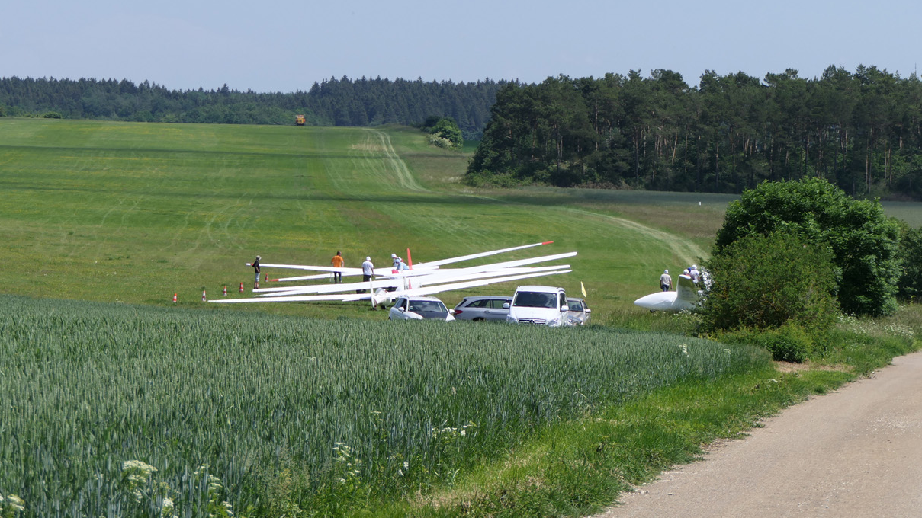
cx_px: 359
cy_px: 286
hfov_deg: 11.8
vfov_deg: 6.6
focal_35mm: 183
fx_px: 4474
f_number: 4.2
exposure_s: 1/1300
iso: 125
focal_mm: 48.3
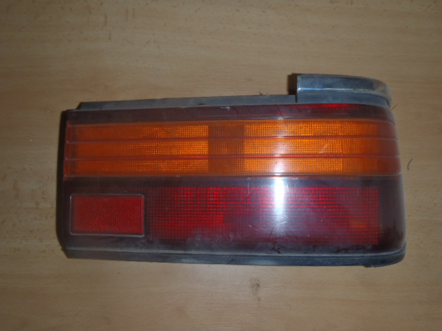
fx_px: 358
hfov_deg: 63.4
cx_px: 221
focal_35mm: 28
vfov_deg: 49.7
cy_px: 166
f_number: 3.9
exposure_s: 1/30
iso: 100
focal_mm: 5
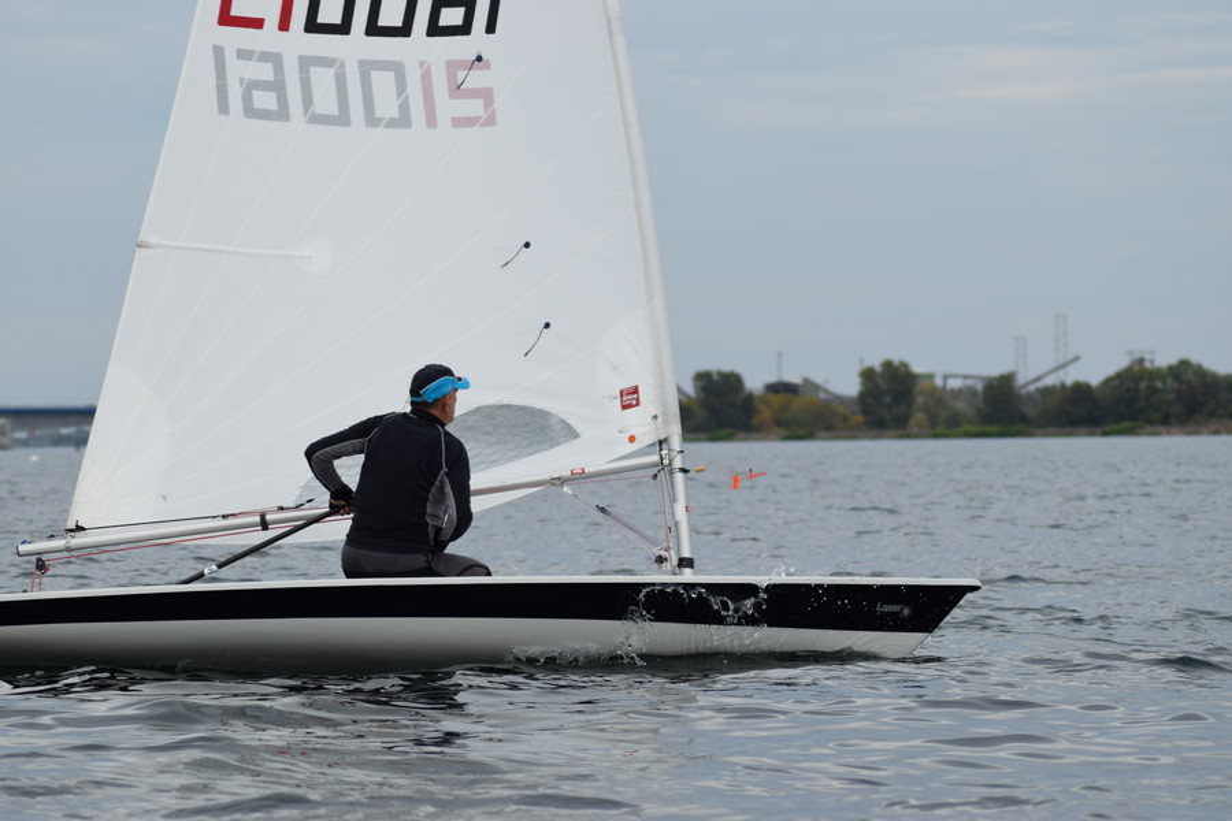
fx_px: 6416
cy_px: 410
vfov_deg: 7.3
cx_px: 616
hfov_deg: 11.0
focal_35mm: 188
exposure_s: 1/640
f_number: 6.3
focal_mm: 125
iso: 200
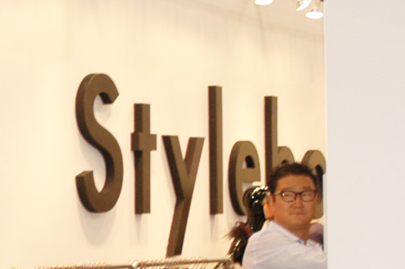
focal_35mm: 156
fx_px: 1754
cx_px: 8
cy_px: 293
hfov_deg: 13.0
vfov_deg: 8.7
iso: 200
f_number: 3.8
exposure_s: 1/30
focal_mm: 22
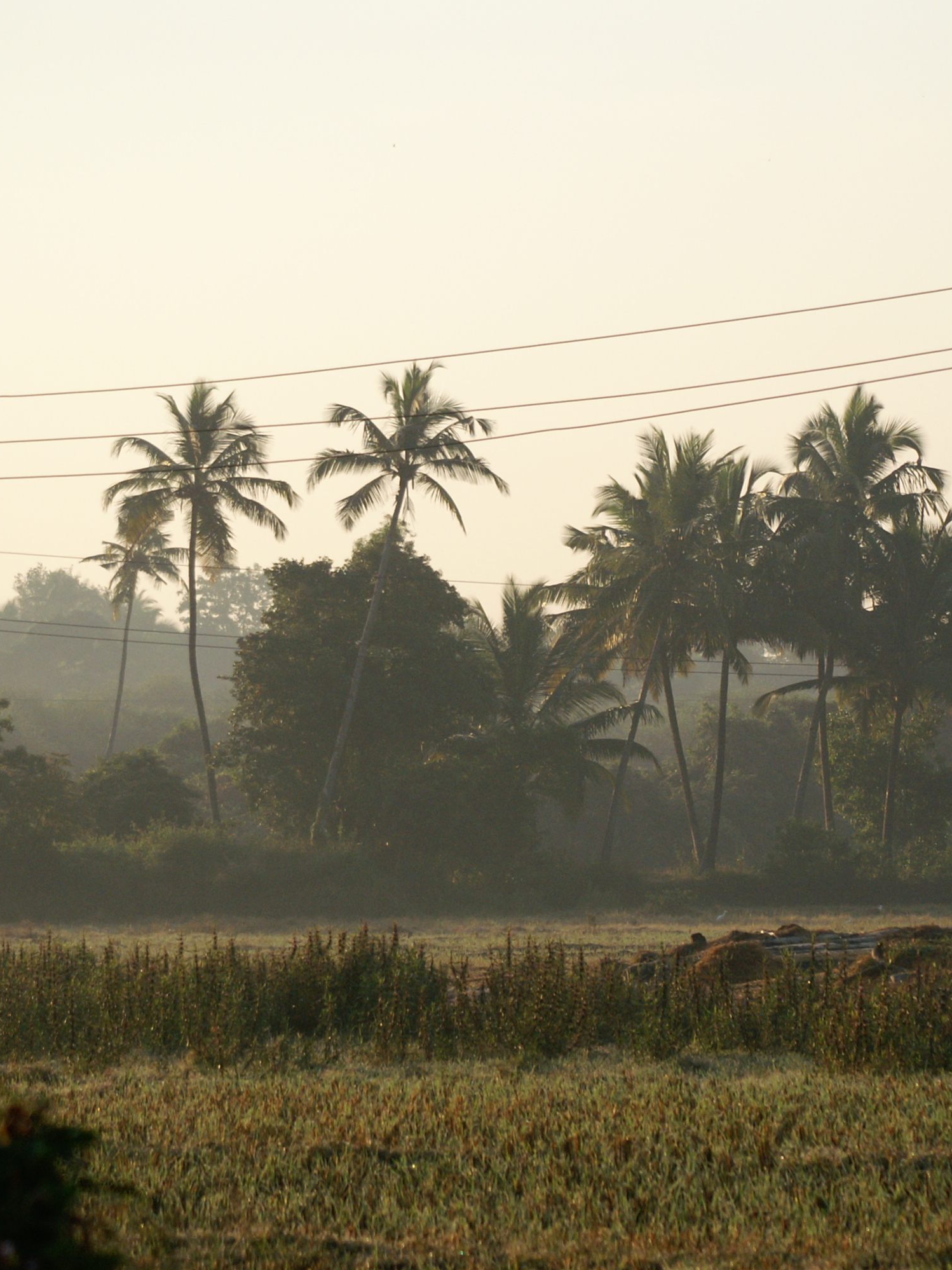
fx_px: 7959
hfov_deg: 6.8
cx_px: 725
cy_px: 635
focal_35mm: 217
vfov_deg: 9.1
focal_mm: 100
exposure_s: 1/1600
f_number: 5.6
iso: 400
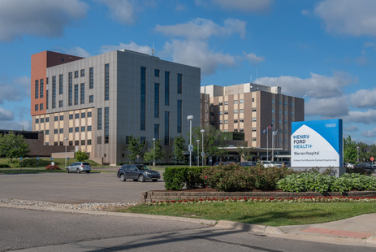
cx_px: 188
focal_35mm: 48
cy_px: 126
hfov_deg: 41.1
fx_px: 502
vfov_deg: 28.2
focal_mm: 48
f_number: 14
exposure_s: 1/100
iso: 250
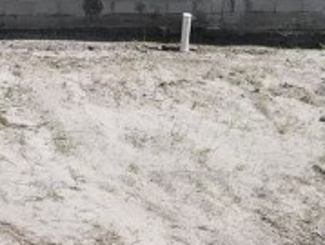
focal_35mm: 137
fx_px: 1289
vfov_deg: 10.7
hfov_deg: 13.3
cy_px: -27
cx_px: -216
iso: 110
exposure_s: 1/1250
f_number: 2.8
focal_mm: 4.5
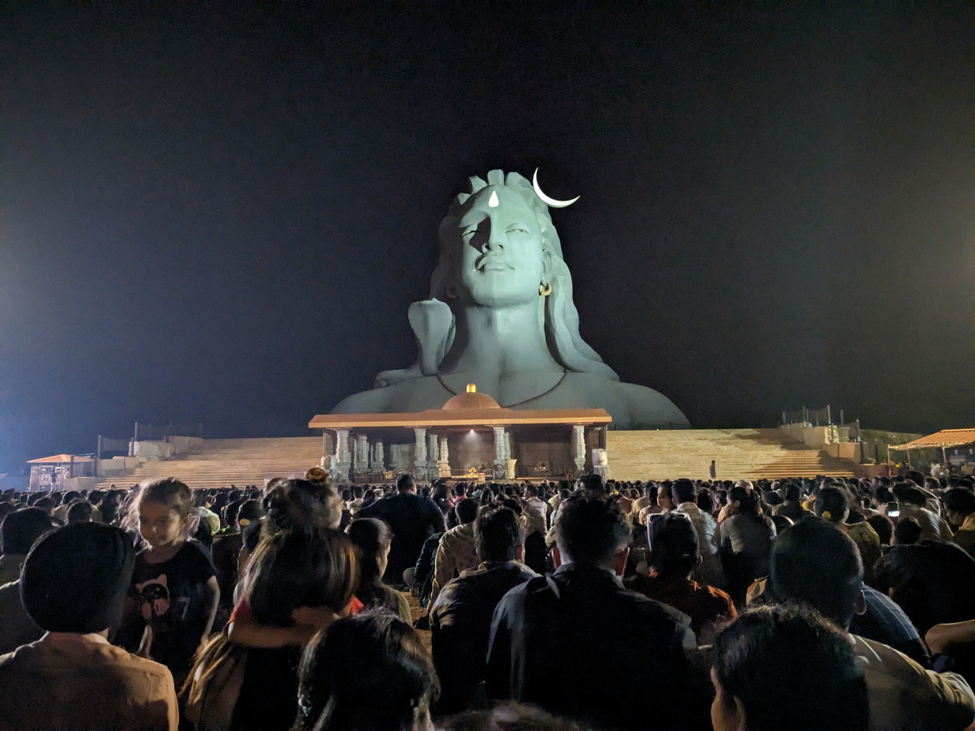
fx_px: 760
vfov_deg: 51.4
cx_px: 488
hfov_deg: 65.3
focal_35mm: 27
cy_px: 366
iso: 2727
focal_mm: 4.38
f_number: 1.73
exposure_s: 1/25
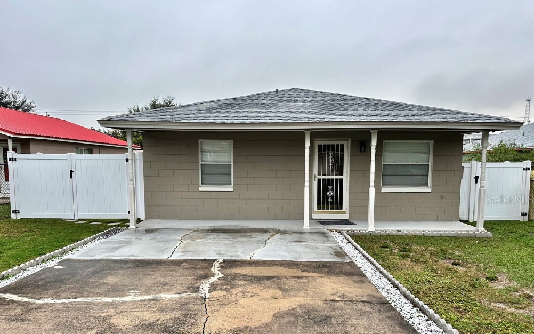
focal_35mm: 26
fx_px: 378
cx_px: 263
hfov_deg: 70.4
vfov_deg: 47.3
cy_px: 199
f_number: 1.78
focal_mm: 6.86
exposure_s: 1/260
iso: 80
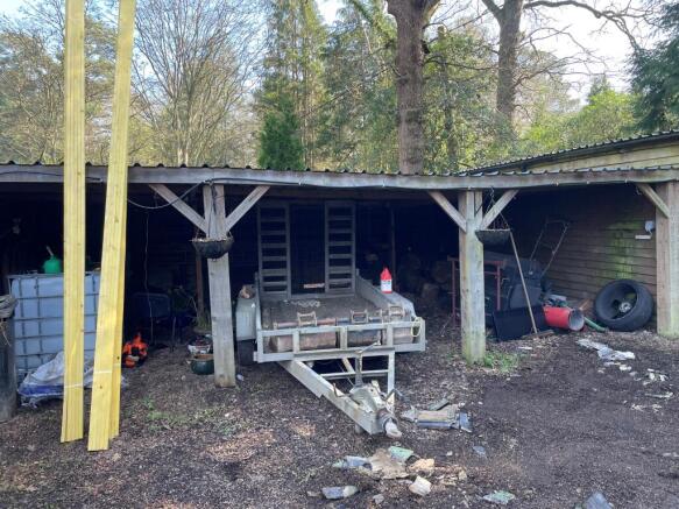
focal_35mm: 26
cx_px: 340
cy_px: 254
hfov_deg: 67.3
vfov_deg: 53.0
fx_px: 510
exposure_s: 1/155
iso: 32
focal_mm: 4.2
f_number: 1.6
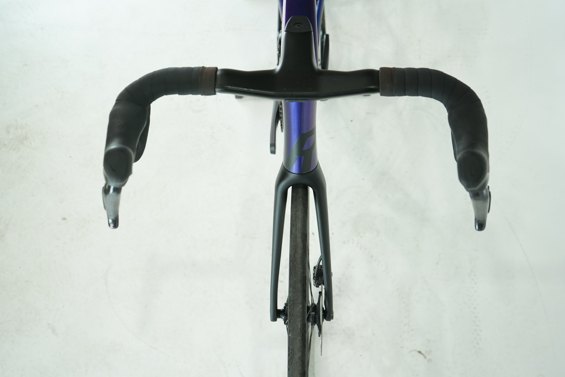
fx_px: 628
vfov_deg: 33.4
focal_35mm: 40
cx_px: 282
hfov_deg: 48.5
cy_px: 188
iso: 1600
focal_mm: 40
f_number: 5.6
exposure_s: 1/200
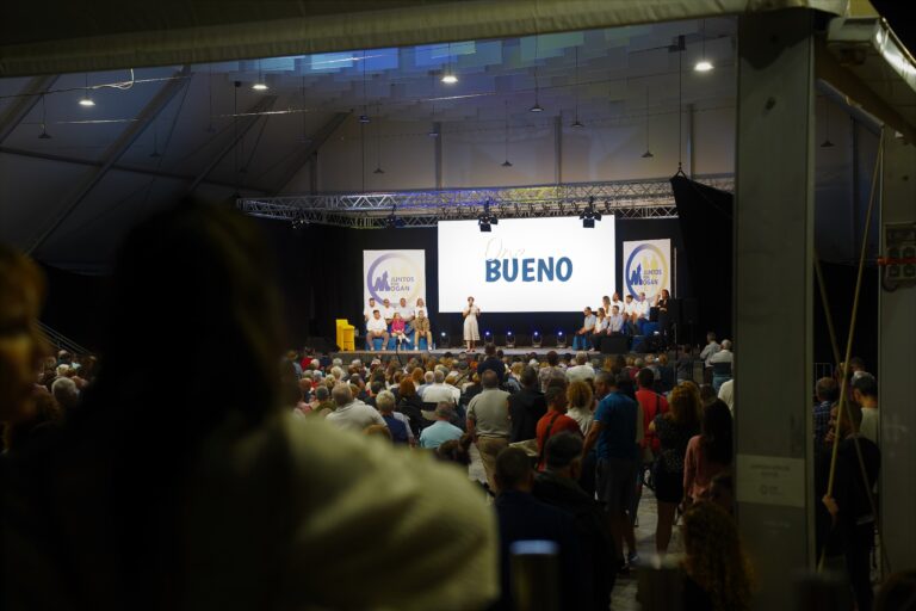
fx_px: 1476
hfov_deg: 34.5
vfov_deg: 23.4
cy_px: 306
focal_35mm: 58
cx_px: 458
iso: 1600
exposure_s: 1/160
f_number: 4
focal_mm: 58
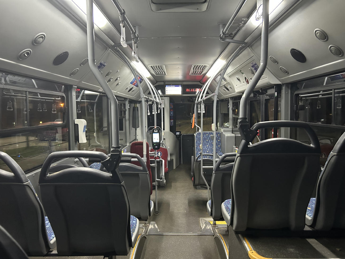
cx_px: 172
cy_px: 130
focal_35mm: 26
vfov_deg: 53.1
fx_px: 259
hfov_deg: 67.3
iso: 500
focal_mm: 5.7
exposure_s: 1/33
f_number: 1.5
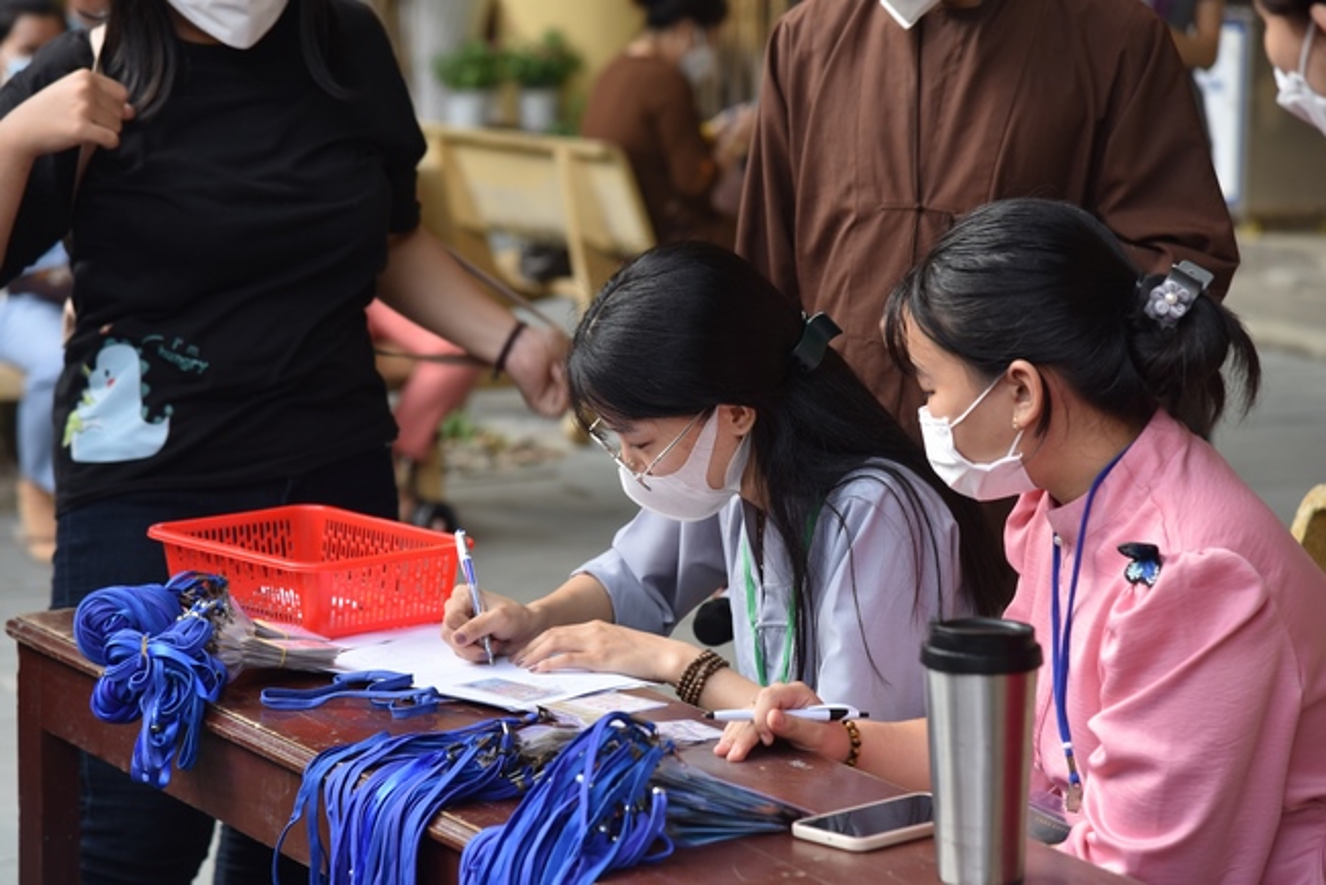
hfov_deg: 17.1
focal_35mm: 120
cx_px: 663
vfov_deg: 11.4
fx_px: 4422
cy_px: 442
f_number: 5
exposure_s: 1/100
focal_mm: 120
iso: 250
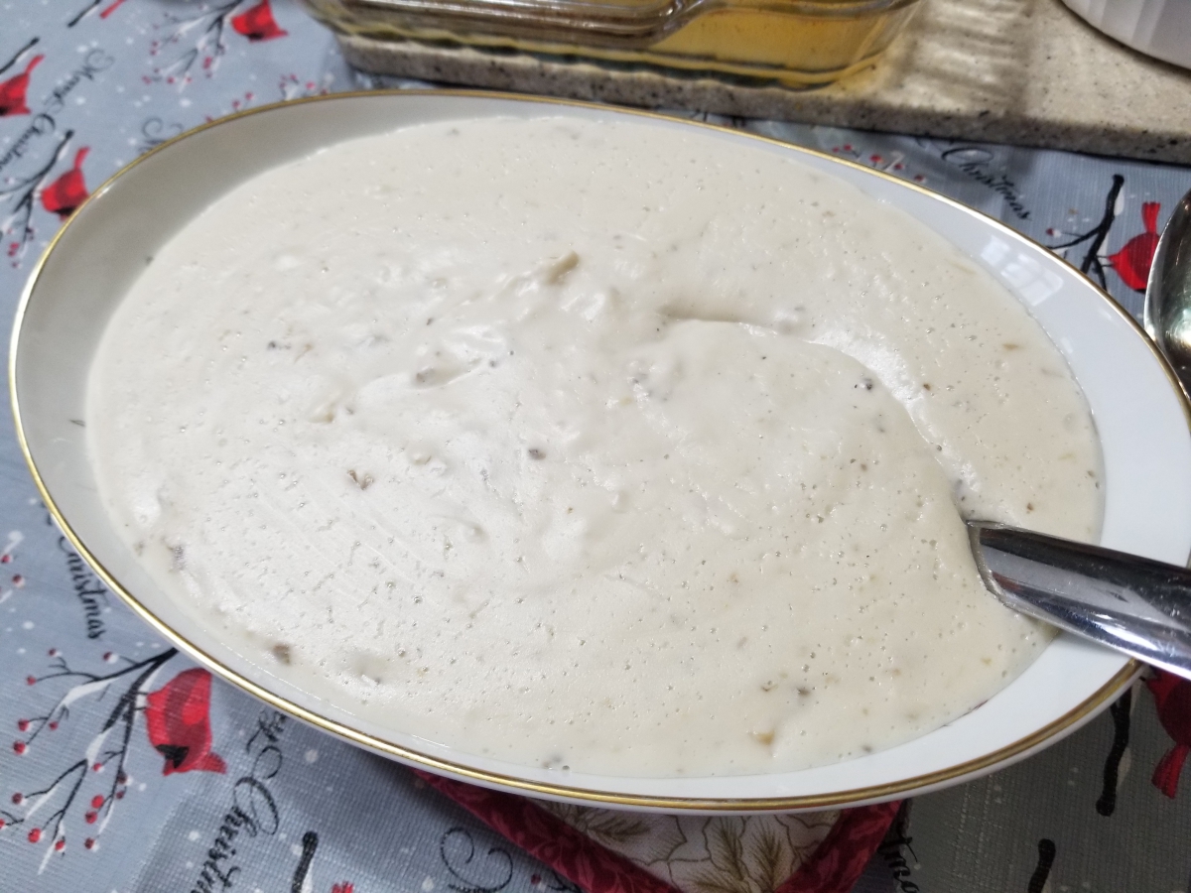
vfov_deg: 53.1
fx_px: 895
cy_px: 446
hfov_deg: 67.3
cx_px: 596
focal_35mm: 26
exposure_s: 1/60
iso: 160
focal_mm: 4.25
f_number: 1.7
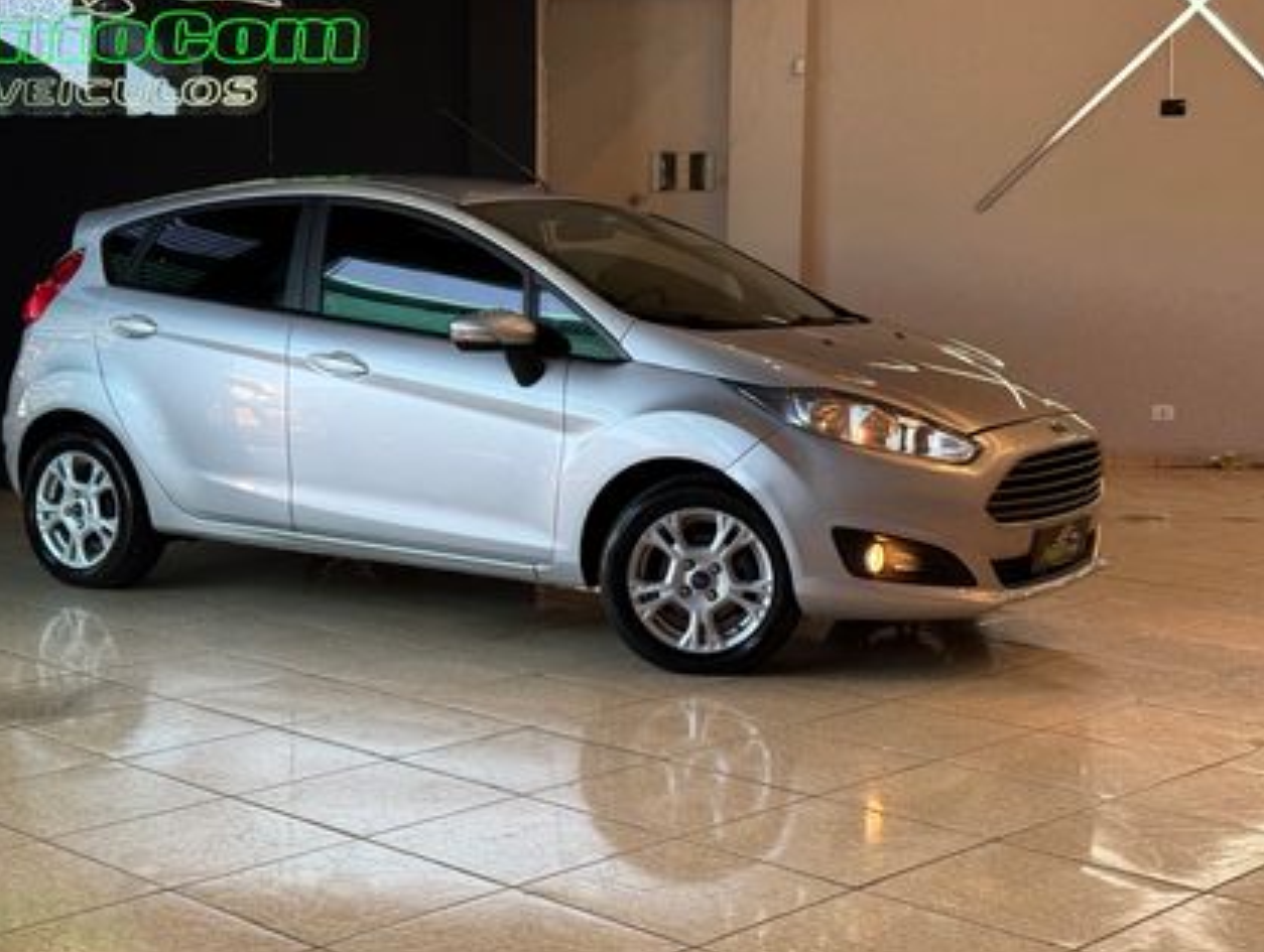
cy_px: 459
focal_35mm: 54
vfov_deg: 27.1
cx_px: 578
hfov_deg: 35.5
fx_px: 1975
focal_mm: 6.76
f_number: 1.78
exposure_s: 1/120
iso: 80
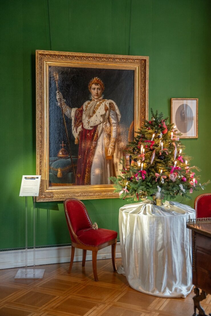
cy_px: 158
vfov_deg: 41.8
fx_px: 415
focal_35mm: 47
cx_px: 106
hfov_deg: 28.5
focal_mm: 47.2
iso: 1600
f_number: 2.8
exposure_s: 1/50
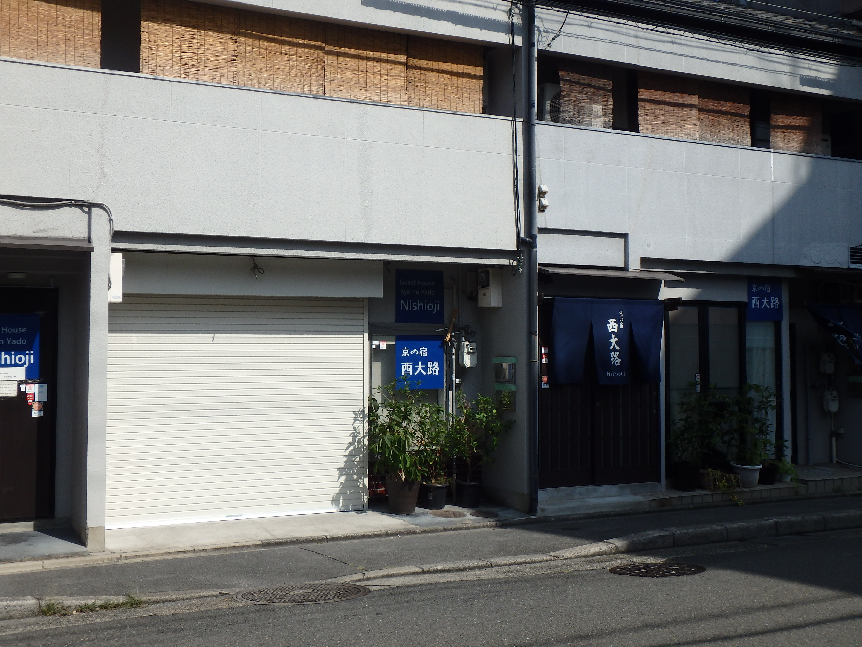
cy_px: 324
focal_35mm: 42
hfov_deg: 44.8
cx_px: 431
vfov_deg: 34.3
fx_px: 1046
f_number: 5.2
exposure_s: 1/800
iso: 125
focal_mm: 7.5
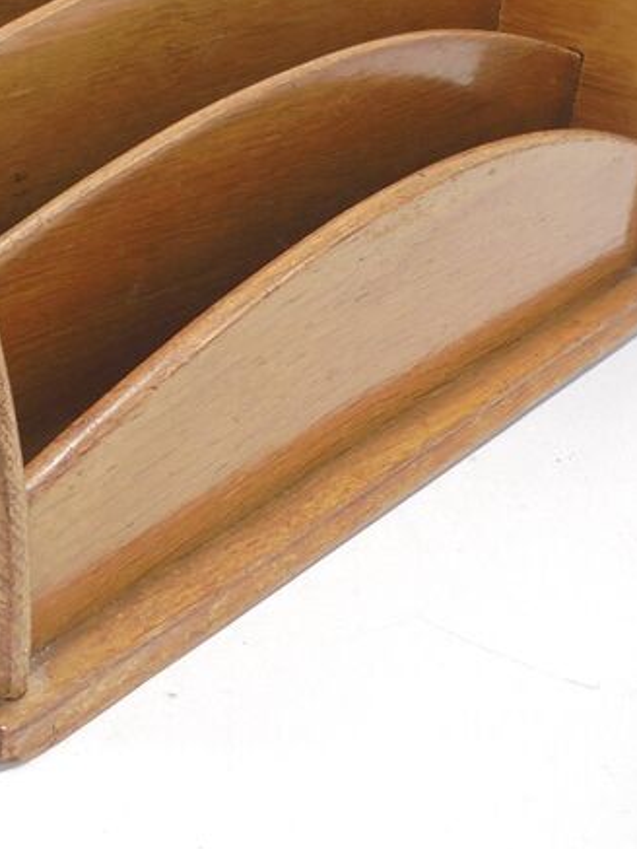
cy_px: 122
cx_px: 121
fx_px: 1717
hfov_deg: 20.8
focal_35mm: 70
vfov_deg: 27.0
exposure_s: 1/30
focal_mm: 6.1
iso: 100
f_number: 4
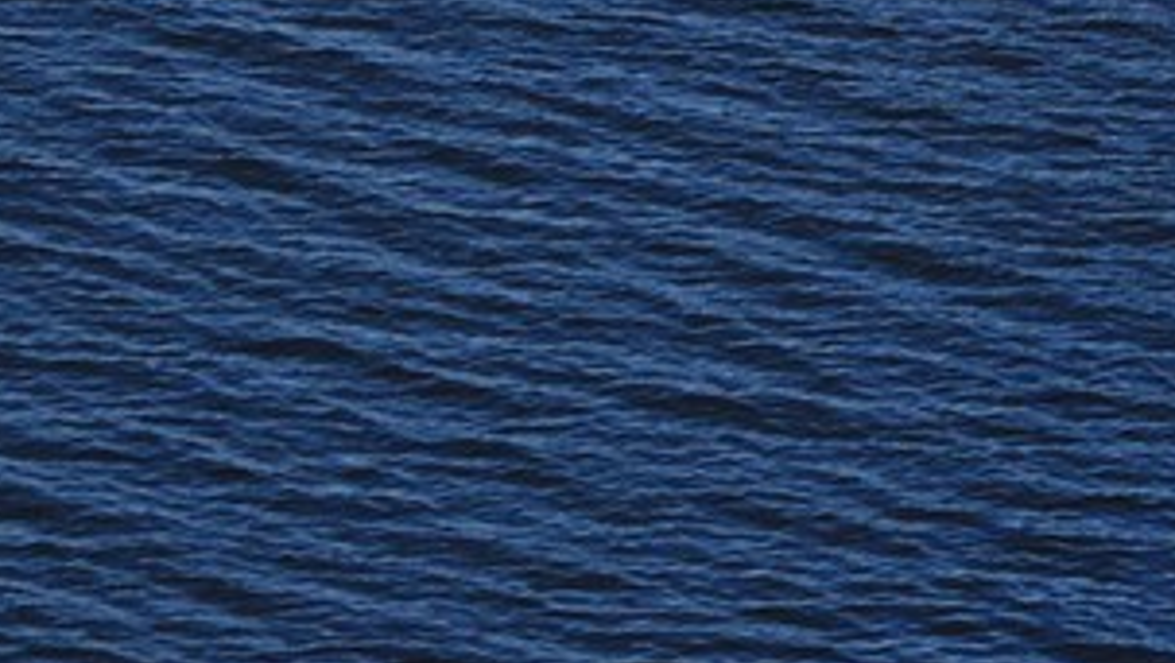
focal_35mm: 713
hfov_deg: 3.0
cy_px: -826
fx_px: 22232
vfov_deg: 1.7
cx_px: 3071
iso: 100
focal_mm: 86
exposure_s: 1/1000
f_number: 2.8
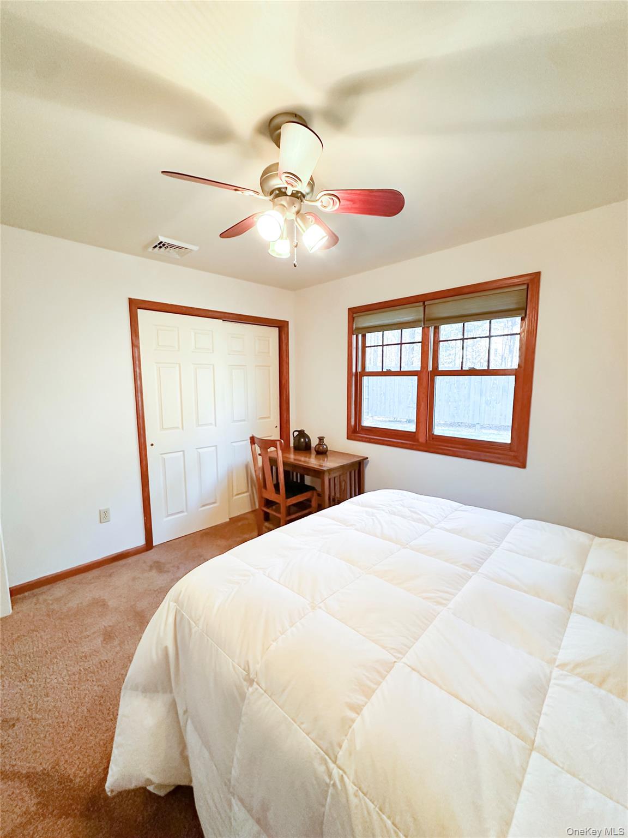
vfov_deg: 102.1
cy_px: 419
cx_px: 314
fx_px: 339
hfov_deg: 85.7
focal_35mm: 14
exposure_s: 1/60
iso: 400
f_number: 2.2
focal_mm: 2.22
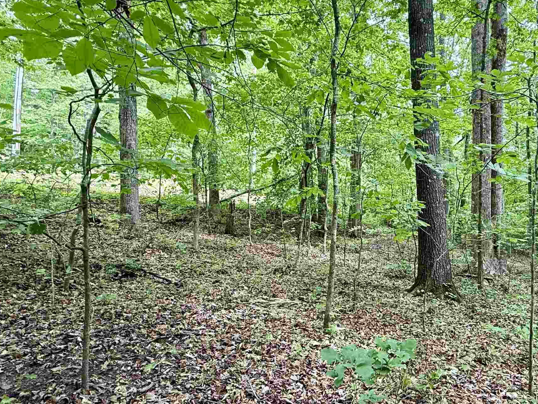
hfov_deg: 67.4
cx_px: 361
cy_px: 234
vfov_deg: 54.6
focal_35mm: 25
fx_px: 389
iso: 125
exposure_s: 1/99
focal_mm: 2.22
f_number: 2.2
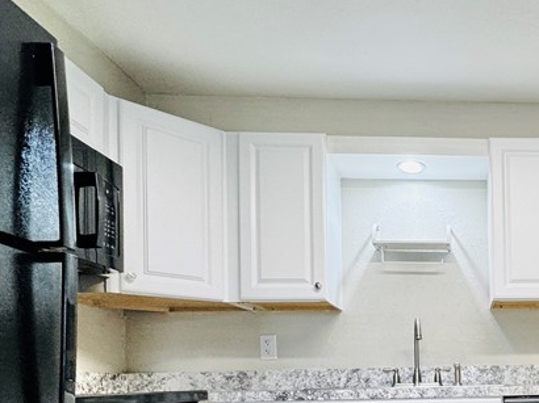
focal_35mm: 35
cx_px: 510
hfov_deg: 46.2
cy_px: 374
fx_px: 545
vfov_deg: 37.6
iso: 160
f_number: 2.2
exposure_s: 1/120
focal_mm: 2.22
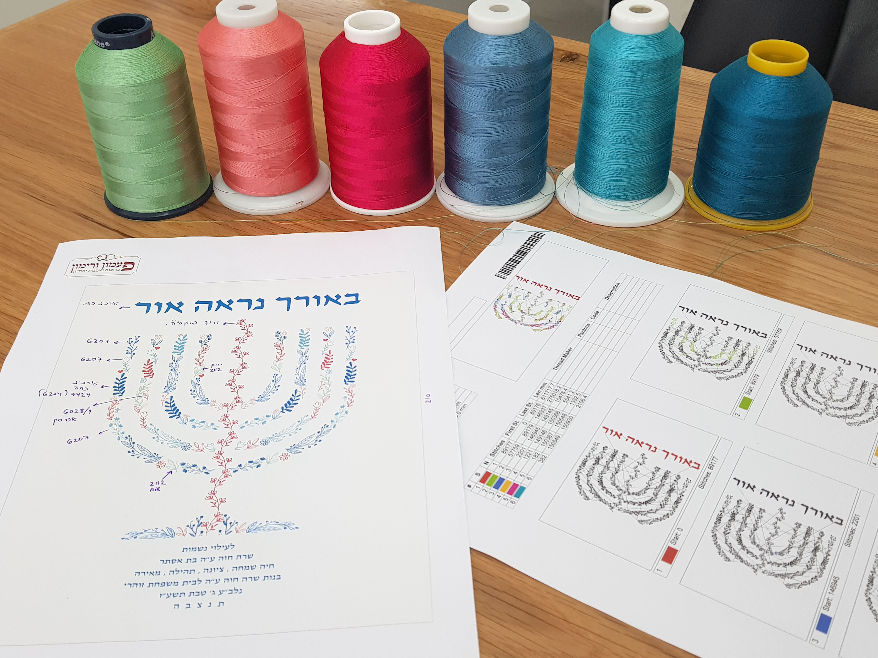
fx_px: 659
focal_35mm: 26
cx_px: 439
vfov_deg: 53.1
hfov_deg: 67.3
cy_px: 329
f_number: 1.7
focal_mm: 4.2
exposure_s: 1/55
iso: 40
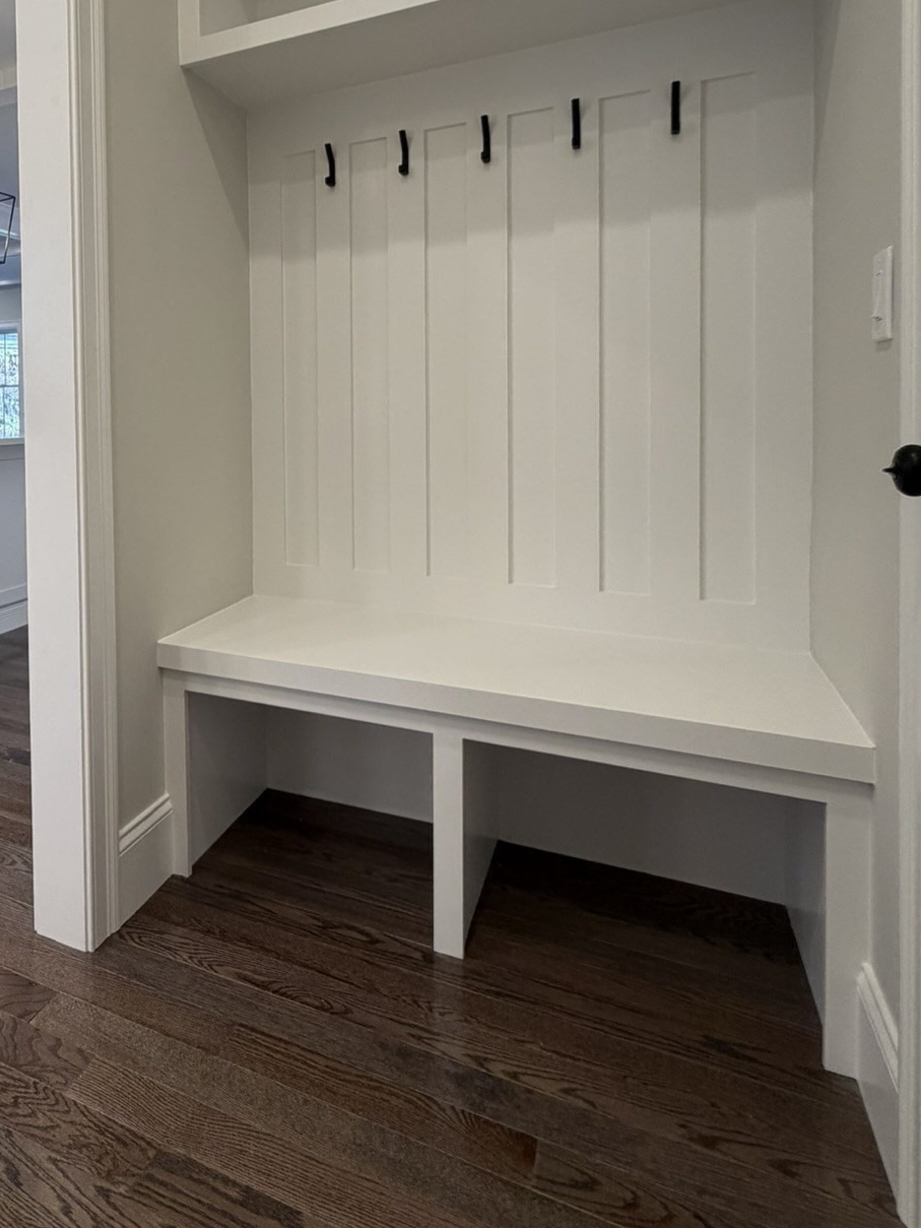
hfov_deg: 55.0
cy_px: 436
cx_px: 193
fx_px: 816
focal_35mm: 23
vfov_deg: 72.3
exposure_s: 1/120
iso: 250
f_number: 2.2
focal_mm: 2.22
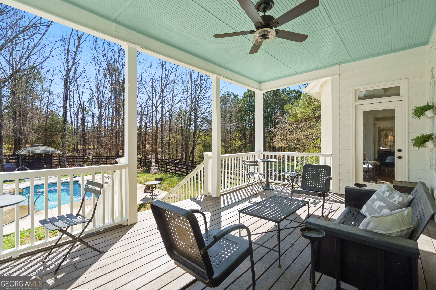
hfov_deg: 96.7
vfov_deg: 73.8
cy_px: 145
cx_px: 218
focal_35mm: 16
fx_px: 194
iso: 1250
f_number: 6.3
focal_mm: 16
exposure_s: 1/400
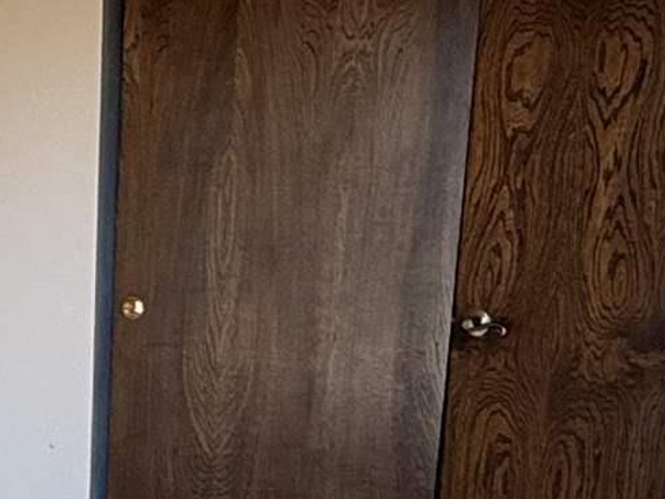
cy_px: 653
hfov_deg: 20.4
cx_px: -188
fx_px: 1691
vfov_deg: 15.9
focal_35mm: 88
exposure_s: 1/99
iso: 80
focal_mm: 2.22
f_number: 2.2
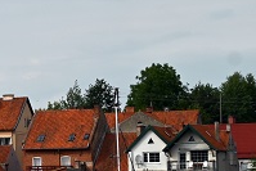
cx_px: -346
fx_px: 2377
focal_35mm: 334
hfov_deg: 5.9
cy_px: 0
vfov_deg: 4.1
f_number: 6.3
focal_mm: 70
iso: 100
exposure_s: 1/640
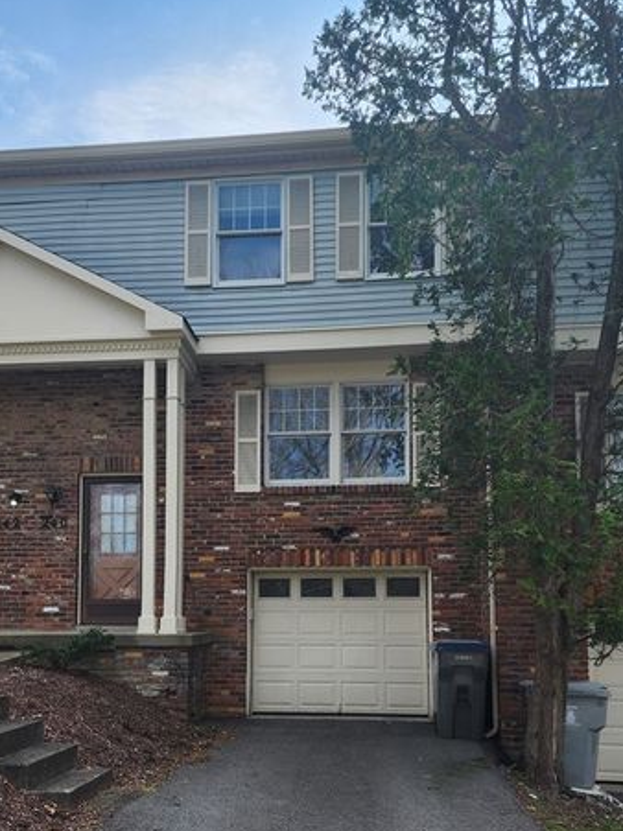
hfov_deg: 41.7
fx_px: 816
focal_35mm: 34
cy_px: 572
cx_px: 269
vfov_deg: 52.6
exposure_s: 1/593
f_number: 1.8
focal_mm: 6.4
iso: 12
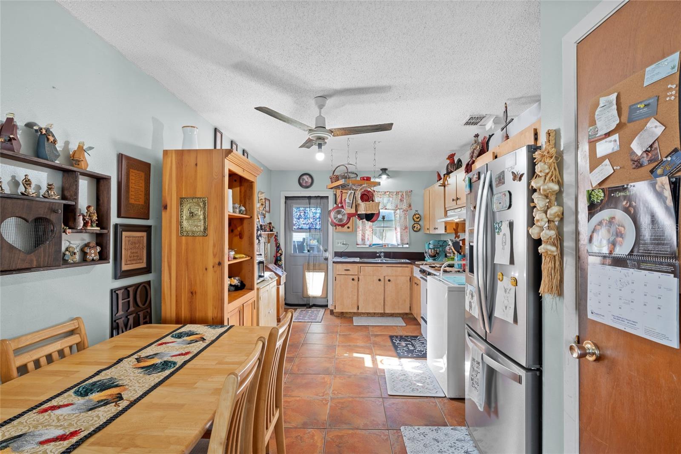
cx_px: 340
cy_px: 227
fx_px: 321
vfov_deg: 70.4
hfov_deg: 93.3
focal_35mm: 17
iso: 250
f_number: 9
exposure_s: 1.3
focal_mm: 17
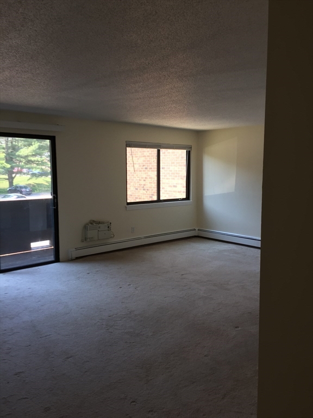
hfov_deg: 48.2
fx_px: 350
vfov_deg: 61.7
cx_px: 156
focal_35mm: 29
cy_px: 209
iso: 40
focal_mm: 4.15
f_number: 2.2
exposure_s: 1/60
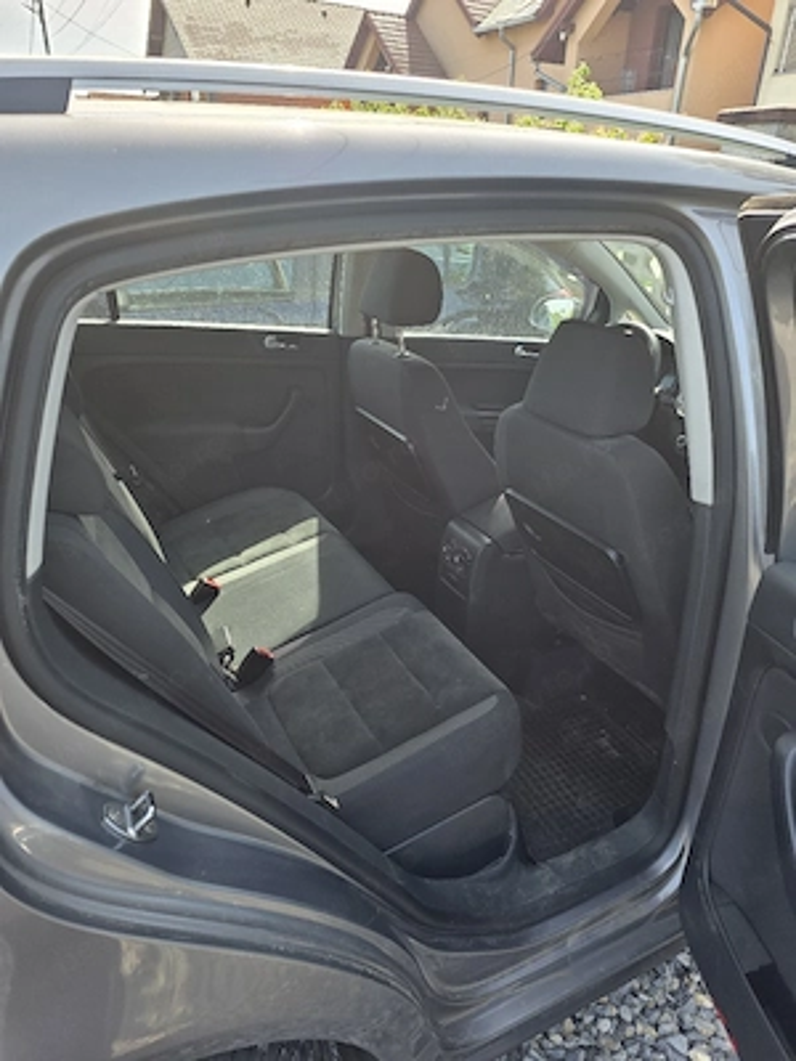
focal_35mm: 23
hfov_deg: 58.9
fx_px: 705
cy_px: 530
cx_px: 398
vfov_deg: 73.9
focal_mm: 6.3
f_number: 1.7
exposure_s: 1/1429
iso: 80
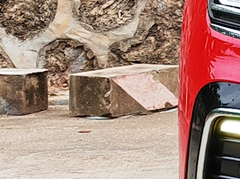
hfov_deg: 6.7
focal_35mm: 280
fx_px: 1940
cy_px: -6
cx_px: 595
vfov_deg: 5.3
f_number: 1.9
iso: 100
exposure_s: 1/990
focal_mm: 5.52
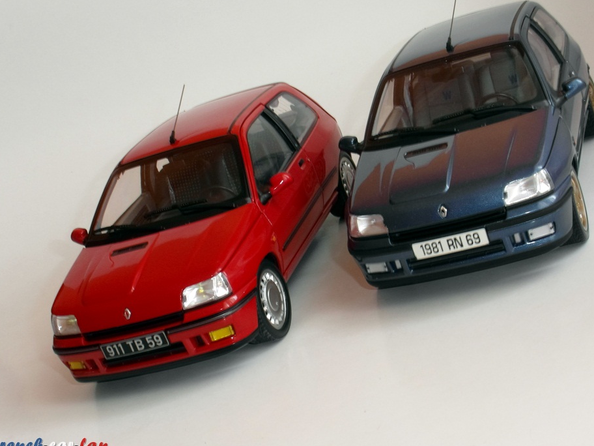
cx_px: 317
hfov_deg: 28.6
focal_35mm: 68
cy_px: 211
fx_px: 1167
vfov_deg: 21.6
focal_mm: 10.2
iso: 100
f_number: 7
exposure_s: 1/3
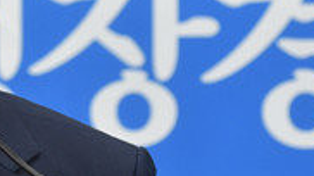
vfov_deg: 1.3
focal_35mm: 931
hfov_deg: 2.3
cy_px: 73
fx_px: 7745
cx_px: -81
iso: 4000
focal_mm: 270
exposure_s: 1/200
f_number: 7.1
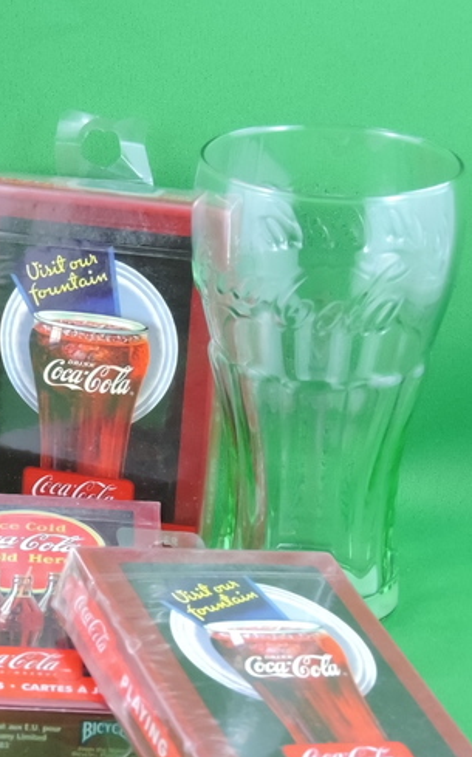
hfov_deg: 11.9
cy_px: 435
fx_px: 2247
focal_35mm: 109
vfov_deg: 19.1
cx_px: 83
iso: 800
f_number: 4.2
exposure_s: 1/100
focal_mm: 11.6
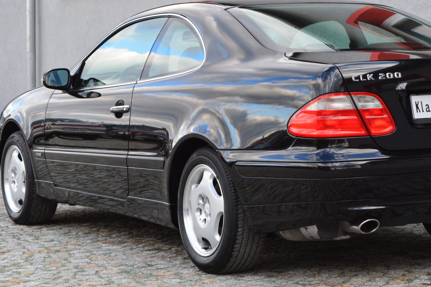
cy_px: 106
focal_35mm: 109
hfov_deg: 18.7
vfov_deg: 12.6
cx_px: 296
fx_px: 1305
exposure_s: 1/60
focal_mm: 46
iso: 400
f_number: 10
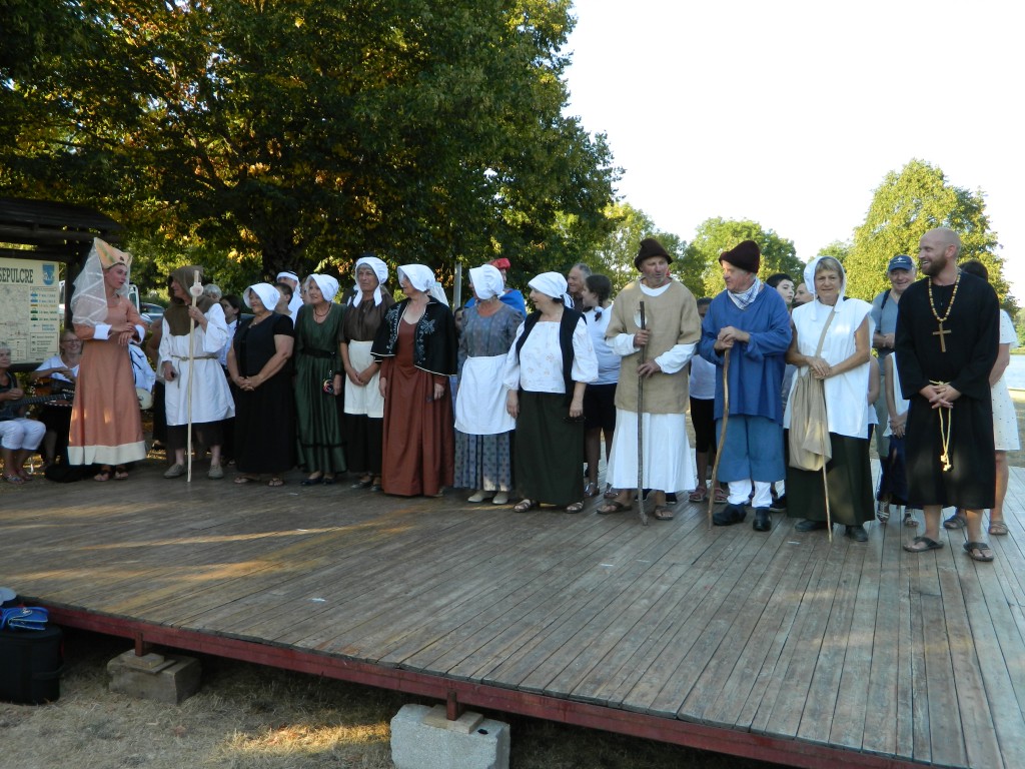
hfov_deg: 58.4
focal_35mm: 31
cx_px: 512
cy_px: 384
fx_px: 918
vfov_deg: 45.4
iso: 80
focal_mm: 5.6
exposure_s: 1/160
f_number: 3.2
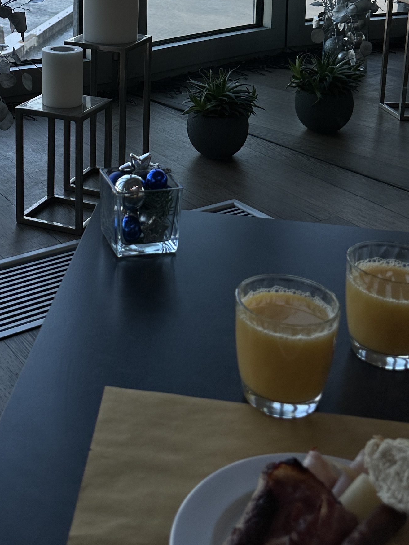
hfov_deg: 26.2
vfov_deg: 33.6
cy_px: 85
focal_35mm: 55
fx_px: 866
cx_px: 94
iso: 80
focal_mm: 6.86
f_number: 1.78
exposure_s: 1/1639
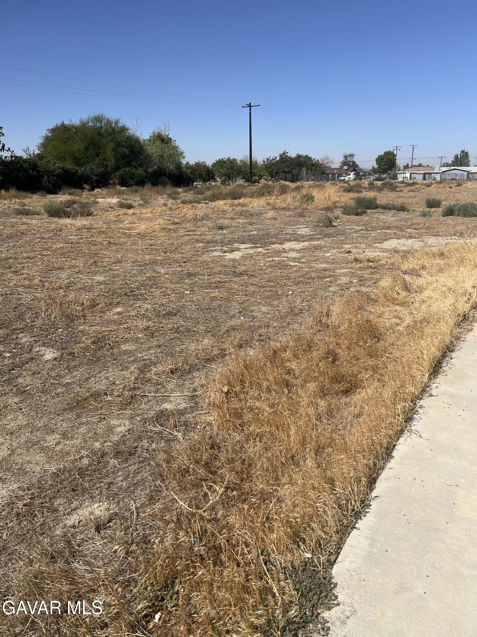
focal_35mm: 26
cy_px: 318
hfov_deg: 53.1
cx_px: 238
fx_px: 478
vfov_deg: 67.3
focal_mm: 5.7
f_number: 1.5
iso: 50
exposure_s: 1/6211
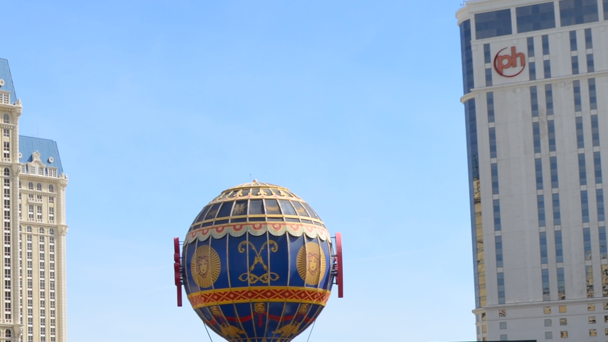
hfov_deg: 20.9
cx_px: 53
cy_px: 202
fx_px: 1612
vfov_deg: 12.1
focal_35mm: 100
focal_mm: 20
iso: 100
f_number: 8
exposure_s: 1/250
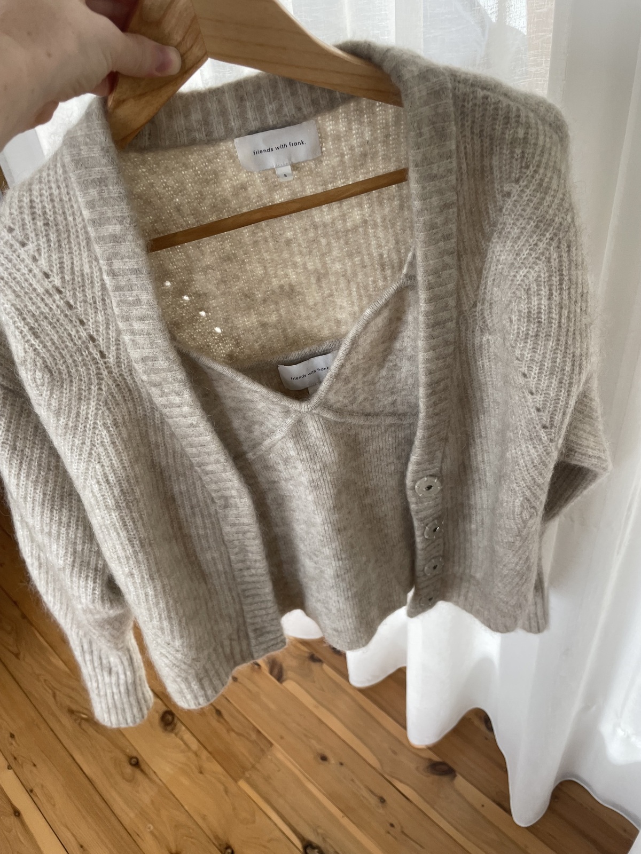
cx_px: 320
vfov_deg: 67.3
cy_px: 427
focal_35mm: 26
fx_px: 642
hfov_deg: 53.1
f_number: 1.6
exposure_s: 1/121
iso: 80
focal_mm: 4.2
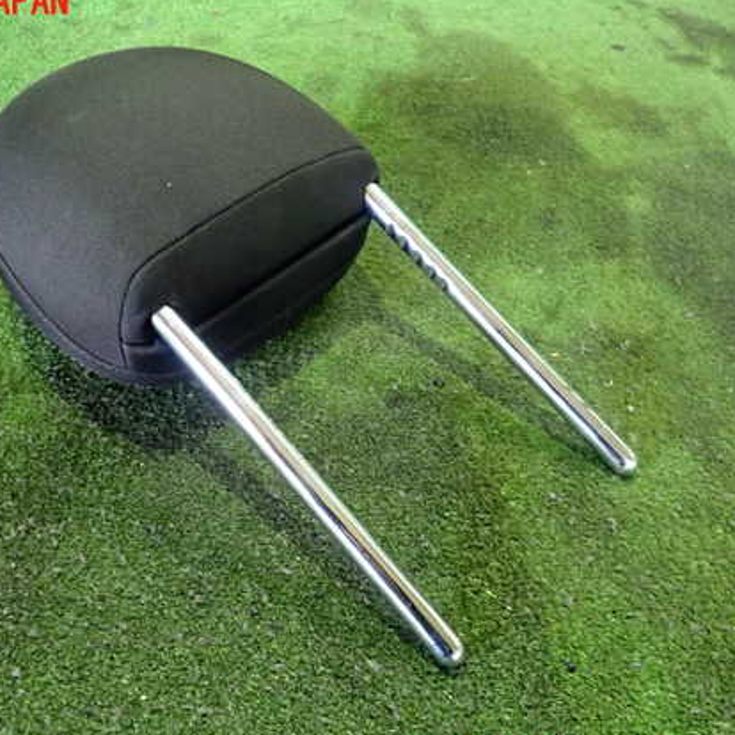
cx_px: 279
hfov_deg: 50.6
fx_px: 769
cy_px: 380
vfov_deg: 51.1
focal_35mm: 32
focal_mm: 4.5
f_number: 2
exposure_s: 1/30
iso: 640
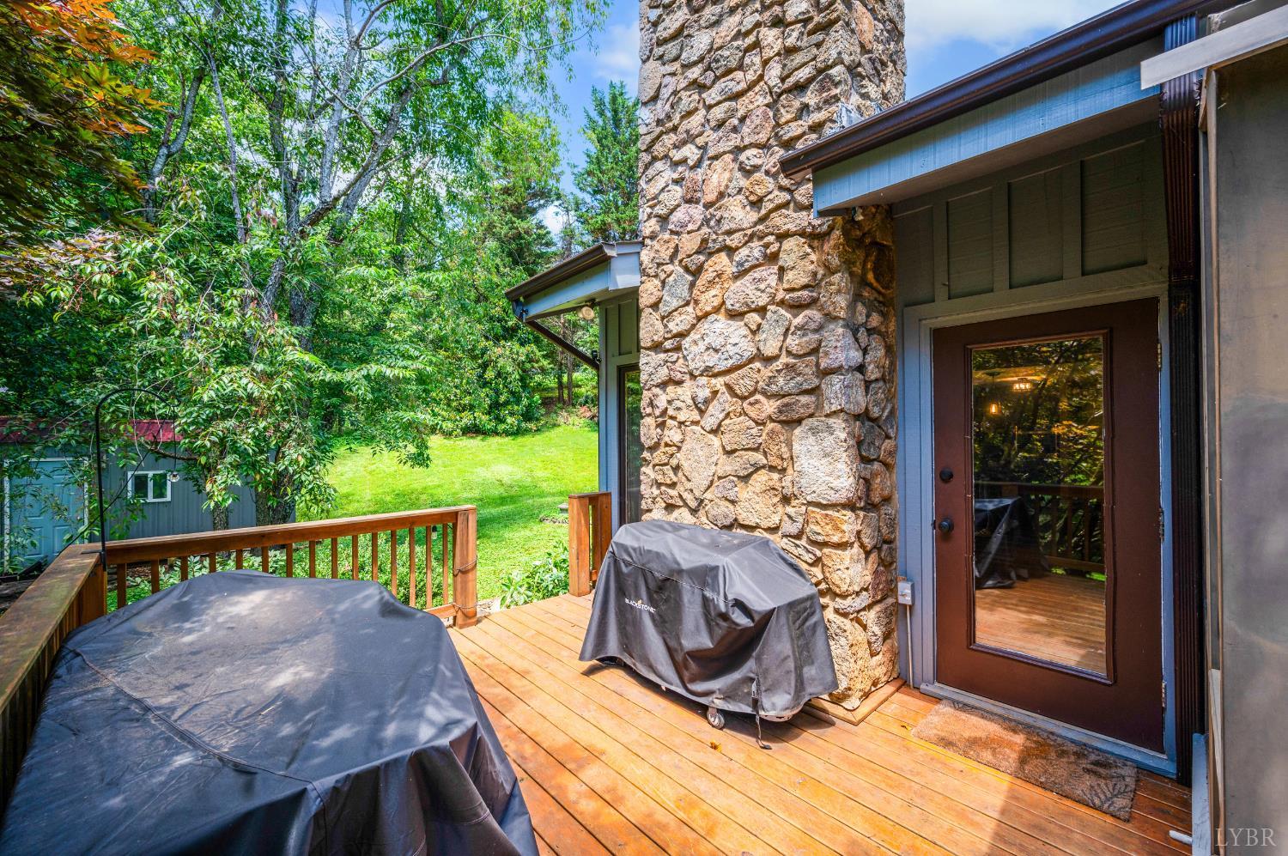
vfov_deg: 81.1
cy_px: 428
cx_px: 644
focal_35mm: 14
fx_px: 500
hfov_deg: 104.3
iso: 400
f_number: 8
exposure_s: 1/125
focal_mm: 14
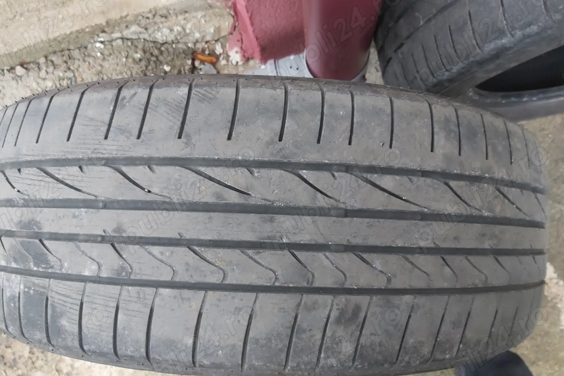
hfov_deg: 61.8
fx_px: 470
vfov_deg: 43.6
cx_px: 260
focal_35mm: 30
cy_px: 208
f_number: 1.7
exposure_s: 1/107
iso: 64
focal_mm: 3.92
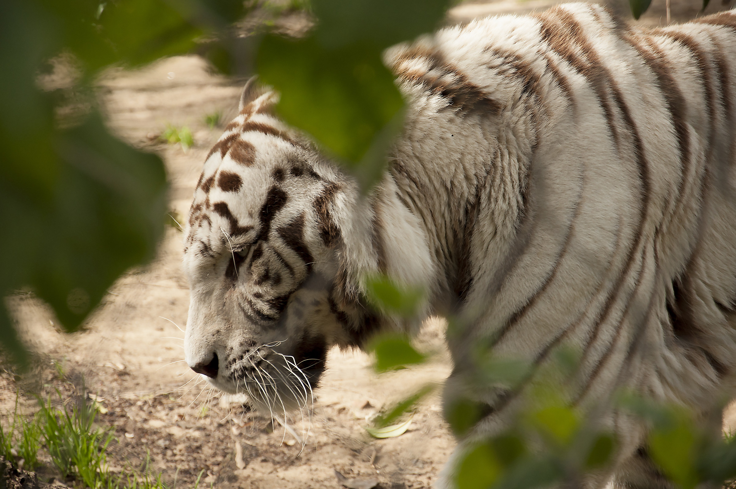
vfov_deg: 8.7
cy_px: 244
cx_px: 368
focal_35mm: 158
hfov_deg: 13.1
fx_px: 3216
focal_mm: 105
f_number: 5.6
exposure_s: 1/400
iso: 200
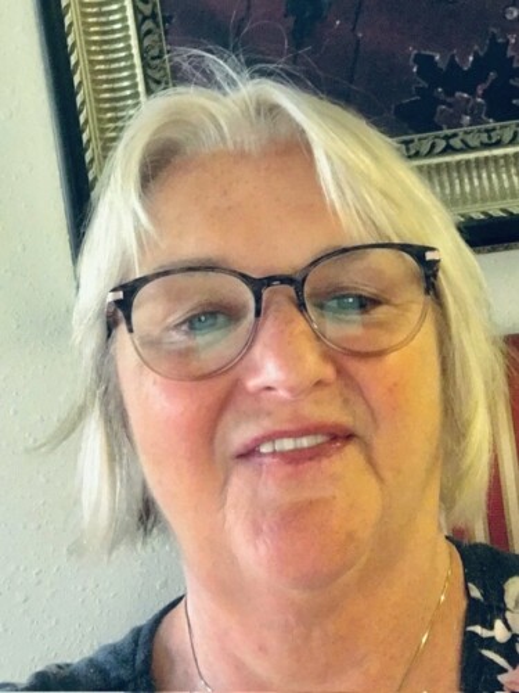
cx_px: 260
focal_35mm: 31
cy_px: 346
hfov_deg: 45.4
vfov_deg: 58.4
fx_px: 620
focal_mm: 2.65
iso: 160
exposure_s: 1/15
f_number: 2.2
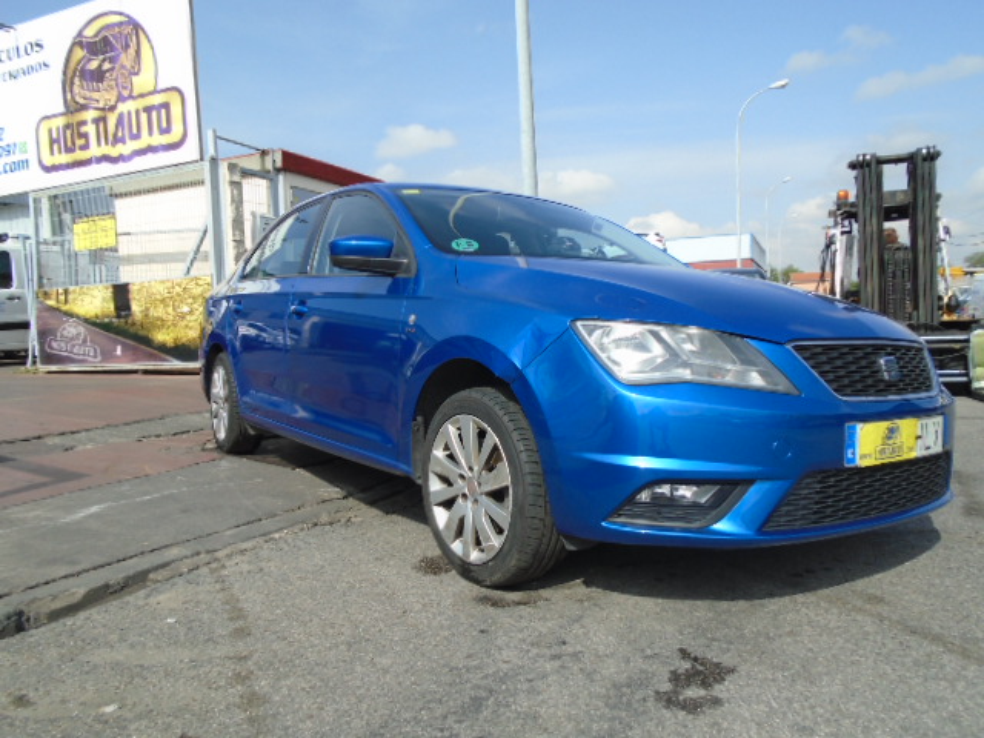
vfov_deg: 53.1
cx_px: 492
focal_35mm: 26
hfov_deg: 67.3
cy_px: 369
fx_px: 739
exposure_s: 1/200
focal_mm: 4.6
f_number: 8
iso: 100
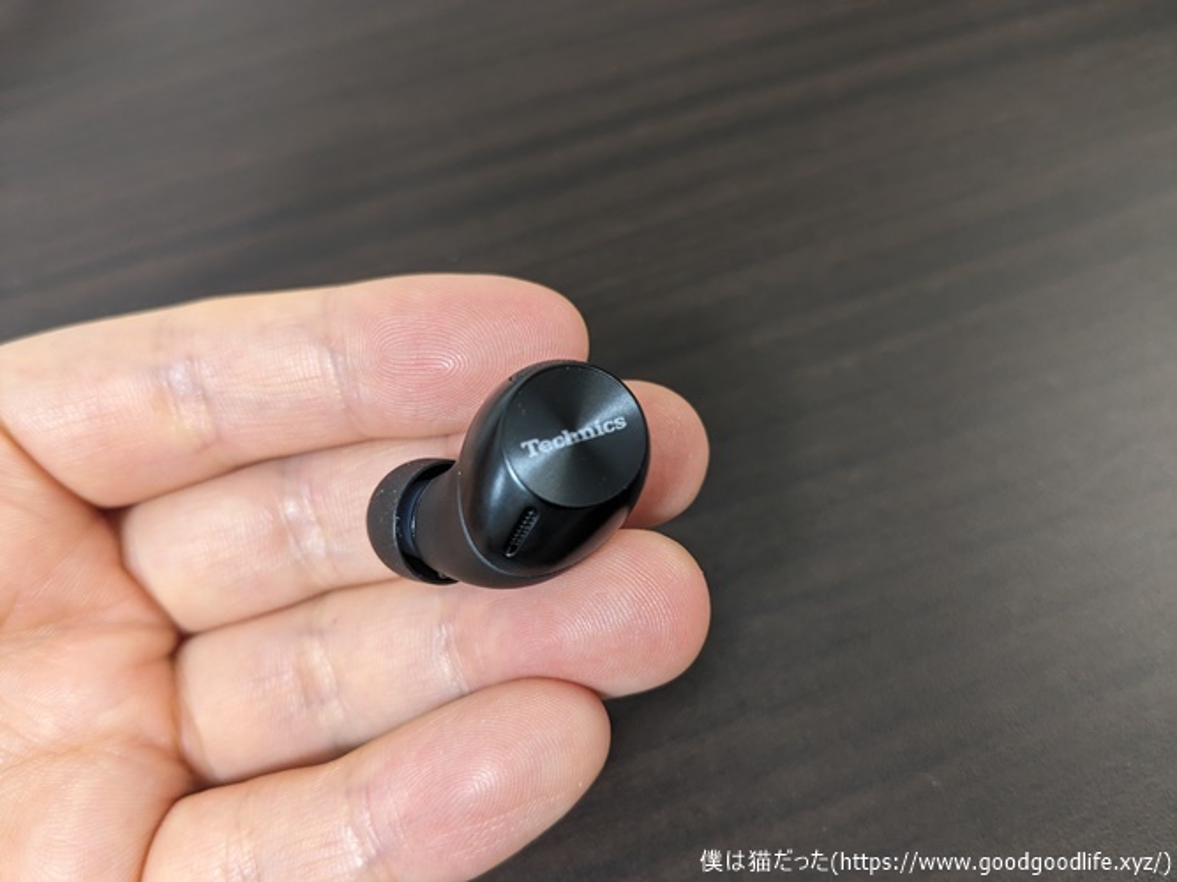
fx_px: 918
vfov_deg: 51.3
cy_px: 441
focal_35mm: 27
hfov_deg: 65.3
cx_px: 588
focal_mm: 4.38
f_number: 1.73
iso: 195
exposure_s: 1/33.3
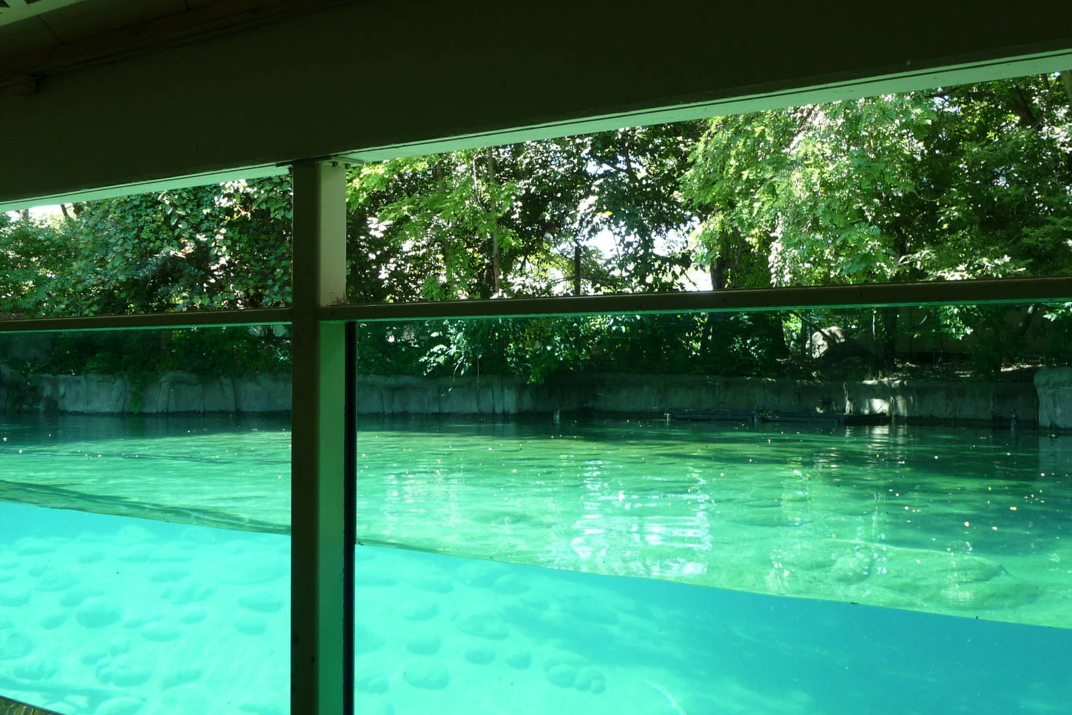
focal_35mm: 42
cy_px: 346
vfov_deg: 31.9
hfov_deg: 46.4
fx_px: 1251
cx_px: 533
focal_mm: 6.7
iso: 100
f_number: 3.9
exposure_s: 1/50
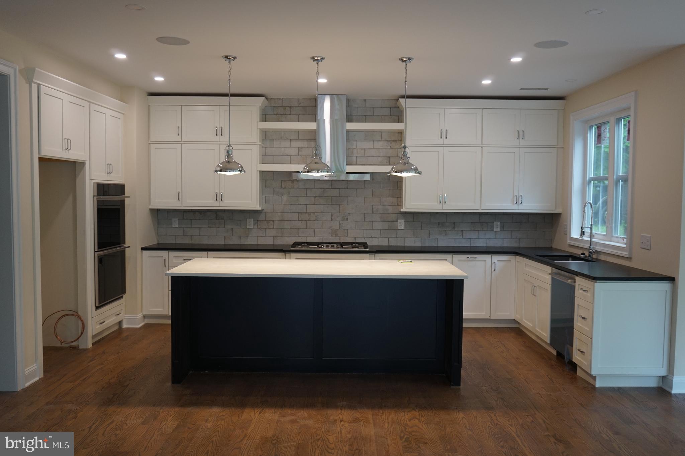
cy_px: 228
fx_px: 599
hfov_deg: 59.5
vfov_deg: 41.7
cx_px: 342
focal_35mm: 32
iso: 320
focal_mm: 21
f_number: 4
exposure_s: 1/60
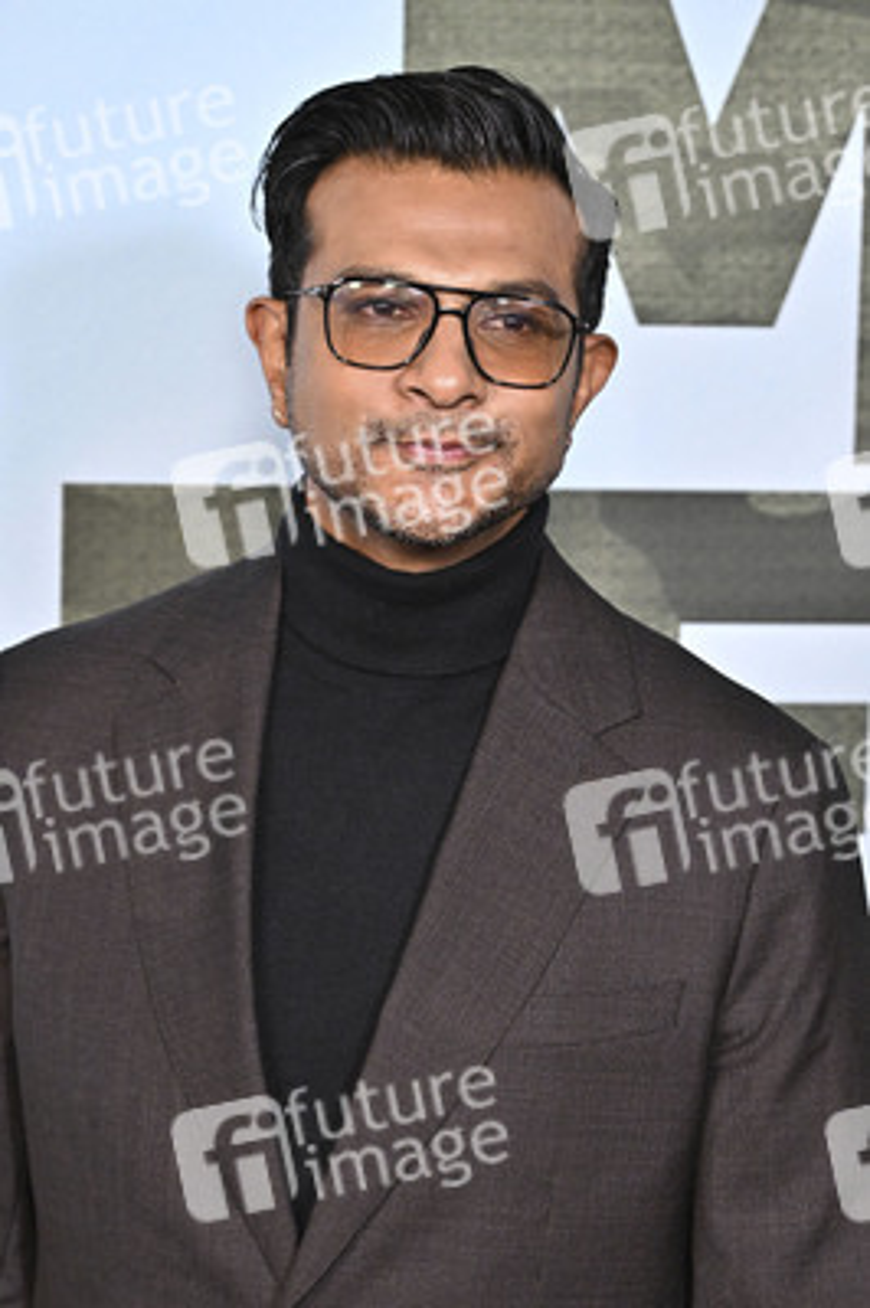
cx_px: 435
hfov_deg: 12.4
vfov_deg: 18.6
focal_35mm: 110
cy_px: 654
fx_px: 3994
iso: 4000
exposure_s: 1/250
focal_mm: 110
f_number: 4.5
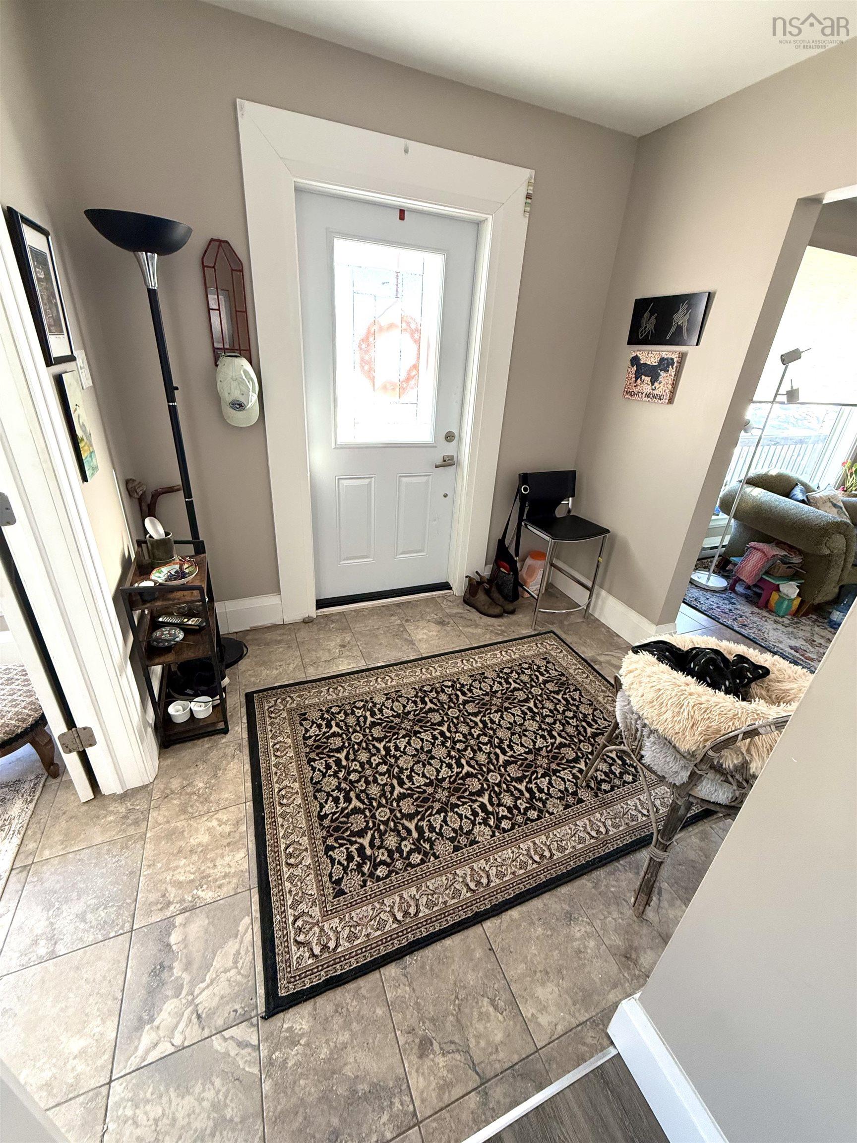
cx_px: 428
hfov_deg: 85.7
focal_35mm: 14
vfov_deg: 102.1
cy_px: 572
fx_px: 462
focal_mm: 2.22
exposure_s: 1/99
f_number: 2.2
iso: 250
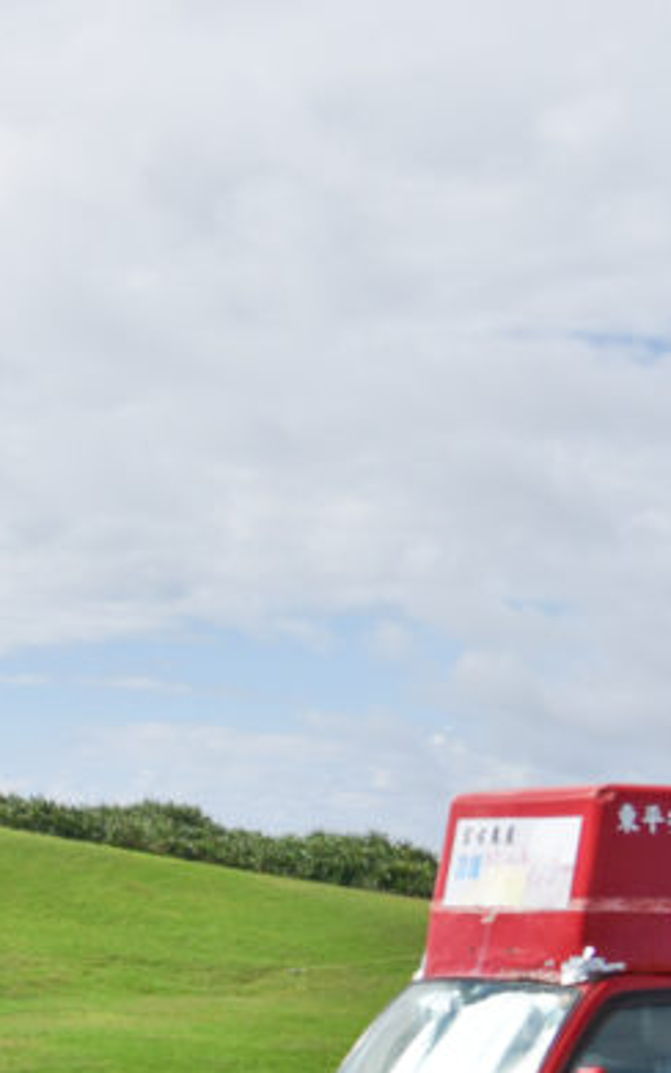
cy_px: 743
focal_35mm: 83
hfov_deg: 15.7
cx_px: 192
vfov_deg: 24.8
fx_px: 2427
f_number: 4
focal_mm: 31
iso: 100
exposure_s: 1/3200
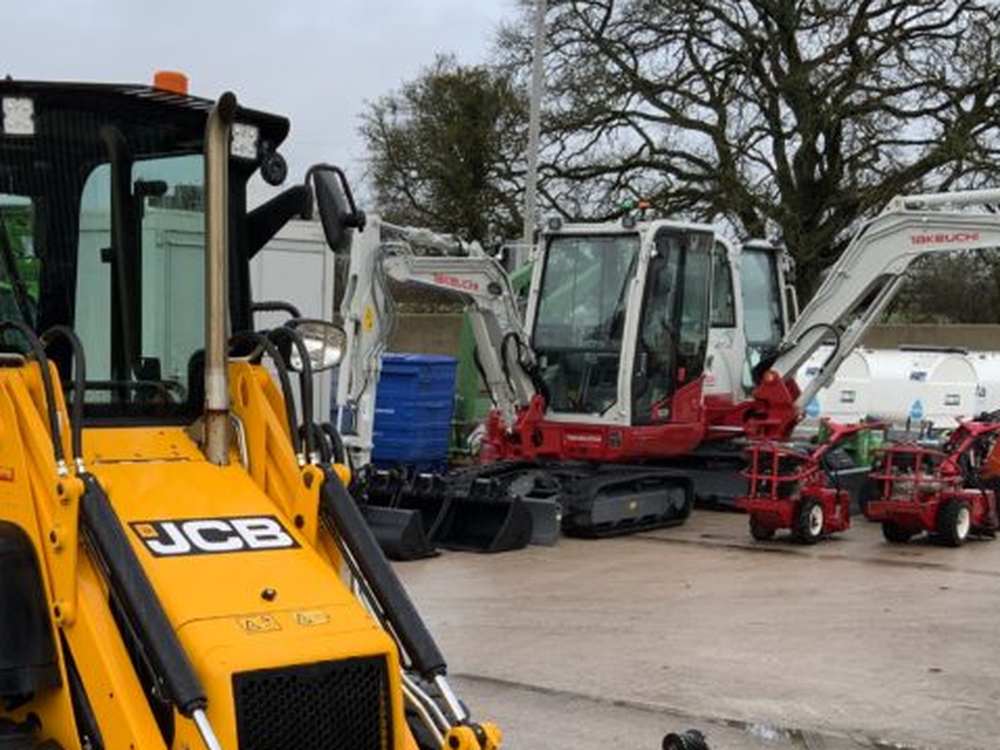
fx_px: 1791
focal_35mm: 62
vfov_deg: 23.1
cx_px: 280
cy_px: 664
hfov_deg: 30.8
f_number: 1.8
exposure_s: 1/262
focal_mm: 3
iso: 16
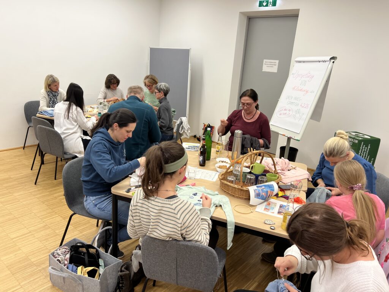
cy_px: 146
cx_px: 194
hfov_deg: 67.3
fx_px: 292
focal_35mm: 26
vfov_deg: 53.1
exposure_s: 1/100
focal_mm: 5.7
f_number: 1.5
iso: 125
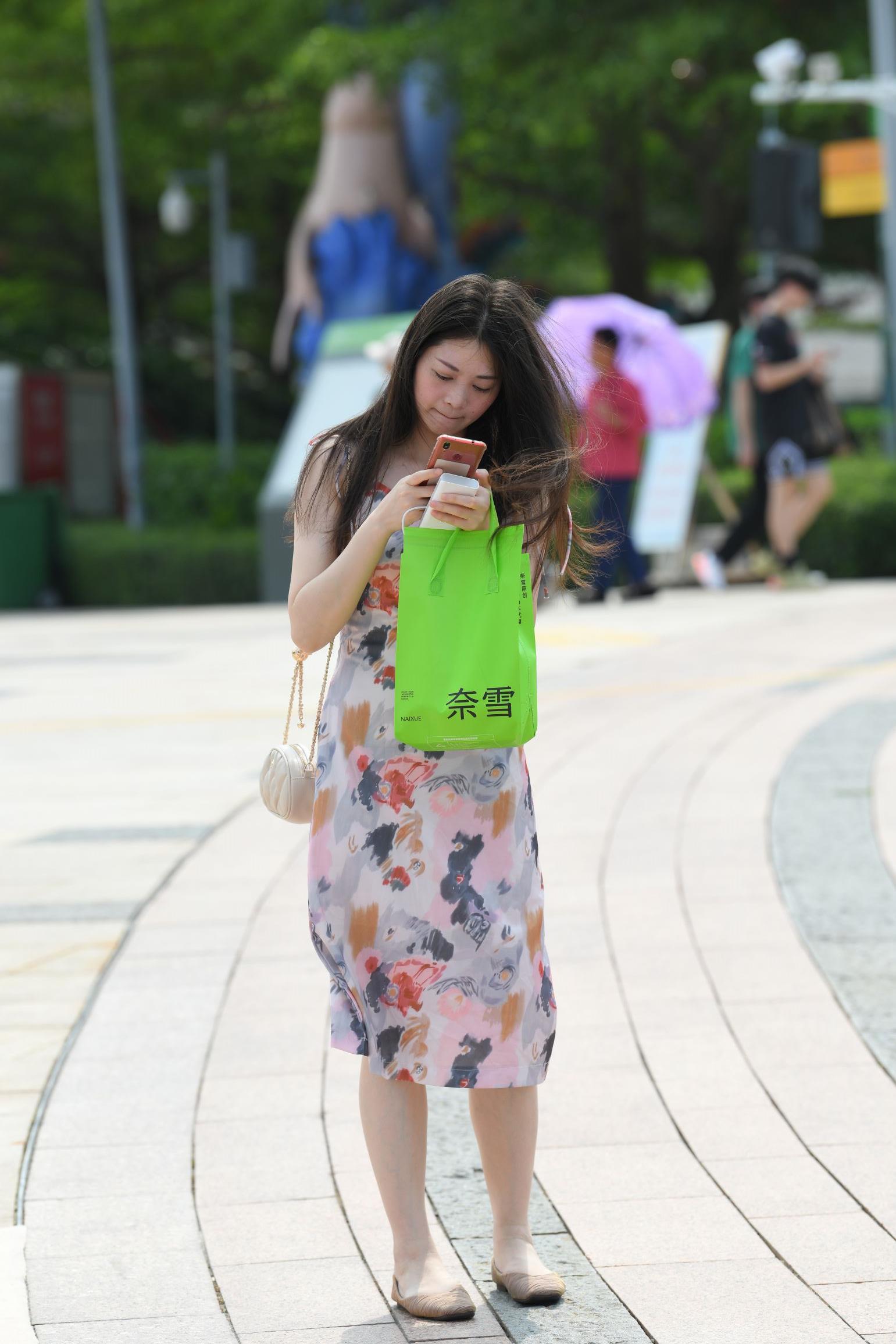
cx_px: 448
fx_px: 6718
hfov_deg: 7.6
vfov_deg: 11.4
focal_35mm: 180
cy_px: 672
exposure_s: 1/1000
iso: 250
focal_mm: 180
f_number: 5
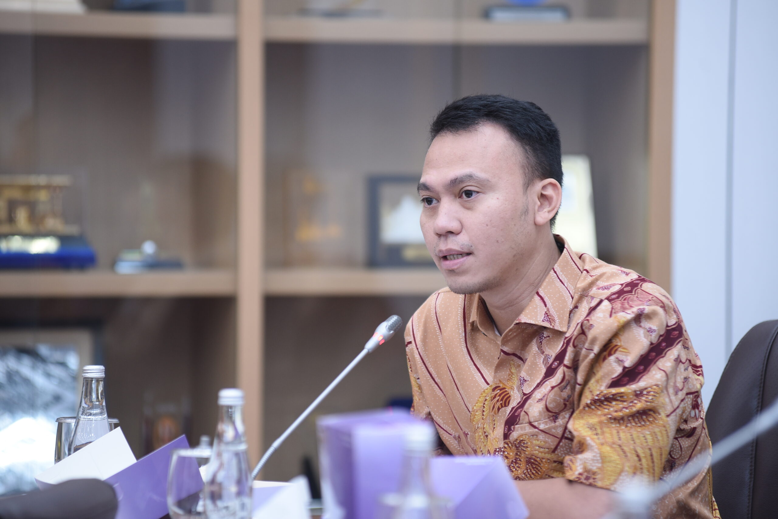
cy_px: 260
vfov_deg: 6.9
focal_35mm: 200
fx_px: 4324
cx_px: 389
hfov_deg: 10.3
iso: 1000
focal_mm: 200
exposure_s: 1/100
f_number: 3.5
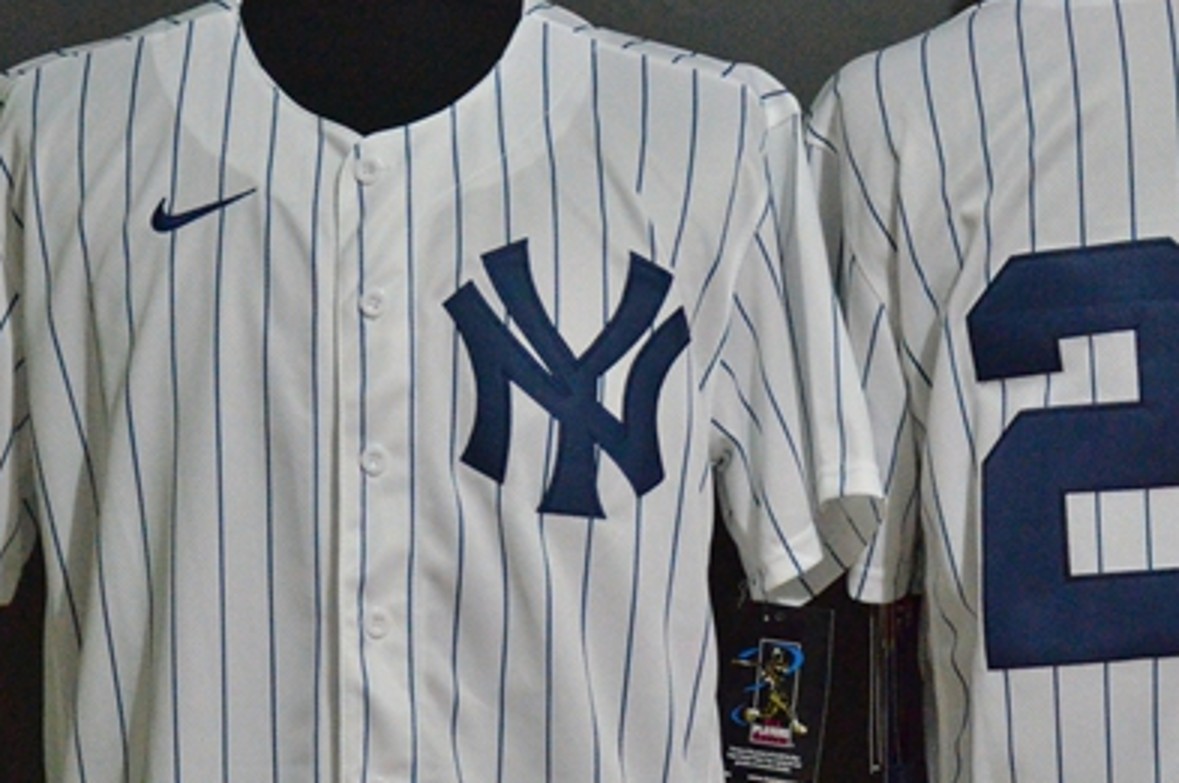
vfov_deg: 7.5
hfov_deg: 11.2
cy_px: 537
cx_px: 753
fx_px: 5986
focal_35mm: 183
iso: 4000
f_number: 5
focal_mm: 60
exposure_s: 1/60
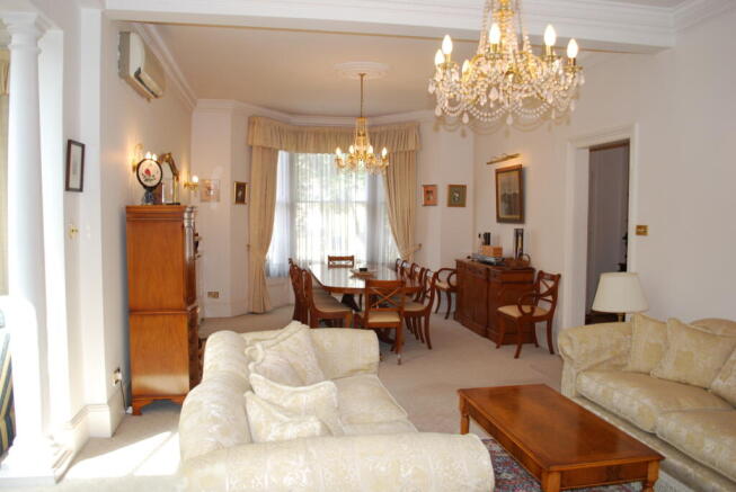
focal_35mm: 27
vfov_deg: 48.0
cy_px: 246
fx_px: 553
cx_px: 368
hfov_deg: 67.3
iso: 200
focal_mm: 18
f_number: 3.5
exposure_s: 1/60
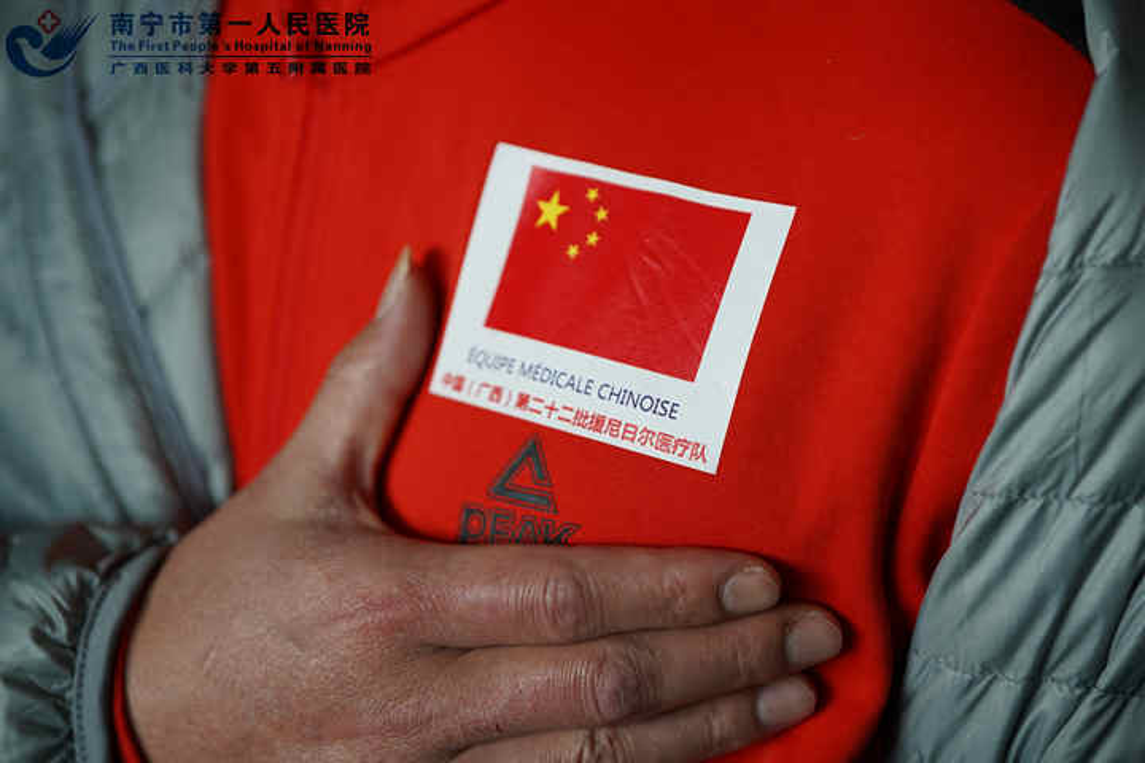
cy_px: 382
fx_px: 2226
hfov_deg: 28.8
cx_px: 572
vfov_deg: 19.5
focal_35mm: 70
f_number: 3.2
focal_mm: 70
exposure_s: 1/500
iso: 400
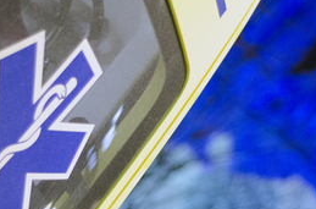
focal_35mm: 145
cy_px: 185
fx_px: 1269
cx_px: 127
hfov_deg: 14.2
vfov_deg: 9.4
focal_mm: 50
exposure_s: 1/25
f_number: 1.8
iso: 3200
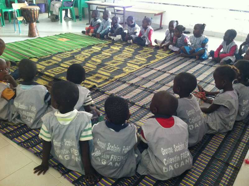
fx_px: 251
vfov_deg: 40.6
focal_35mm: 35
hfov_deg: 52.7
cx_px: 124
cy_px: 93
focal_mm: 3.85
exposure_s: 1/17
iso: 320
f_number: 2.8
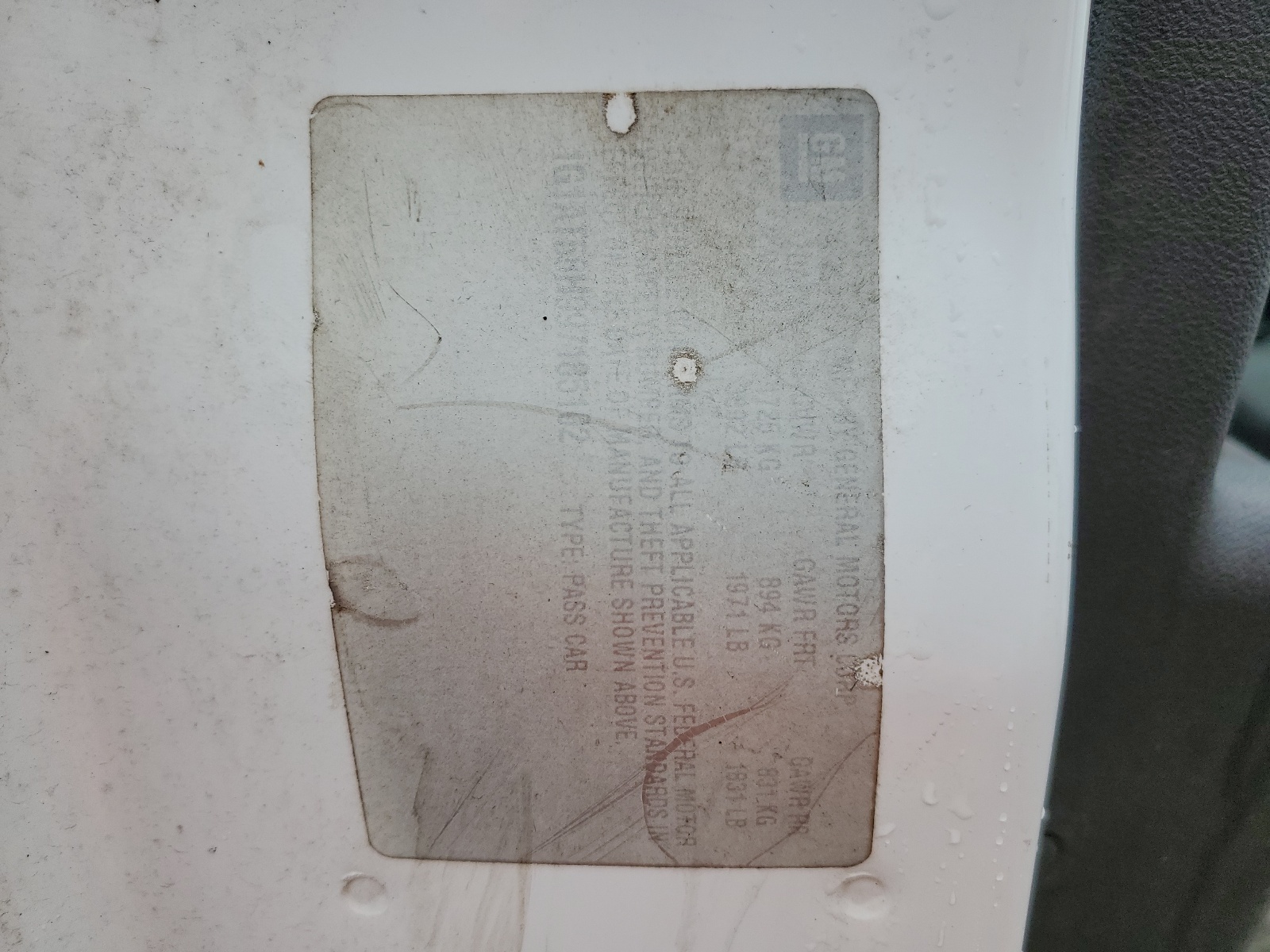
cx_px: 635
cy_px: 476
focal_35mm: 26
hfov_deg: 67.3
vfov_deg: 53.1
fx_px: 954
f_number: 1.5
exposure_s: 1/909
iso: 50
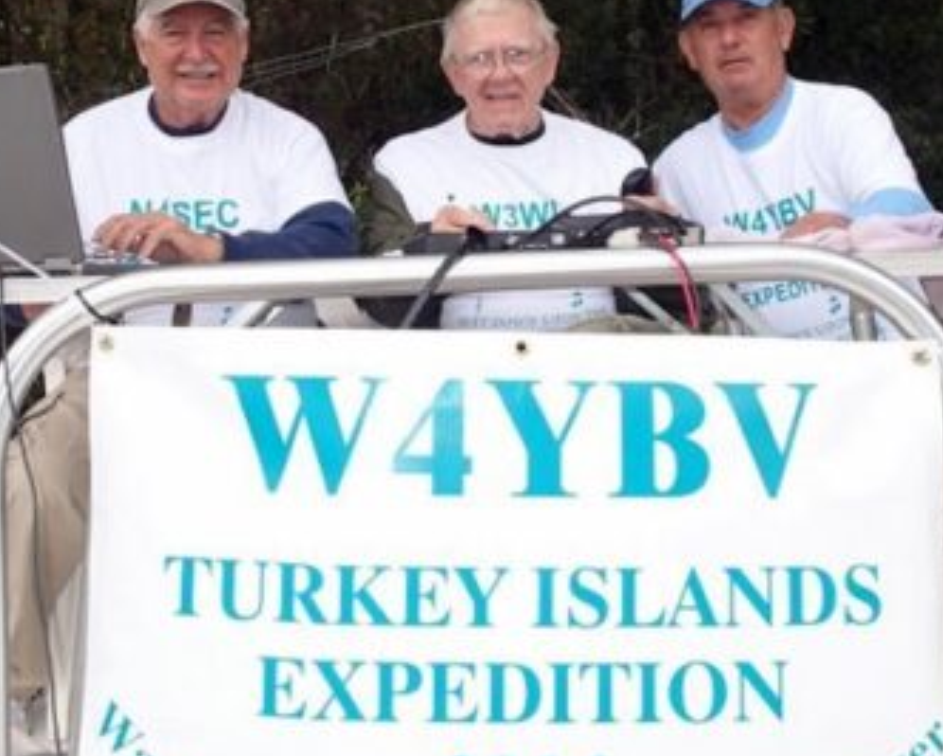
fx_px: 1313
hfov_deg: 39.4
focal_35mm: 47
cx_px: 386
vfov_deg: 32.0
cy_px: 281
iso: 100
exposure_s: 1/400
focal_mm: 4.5
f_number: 2.8
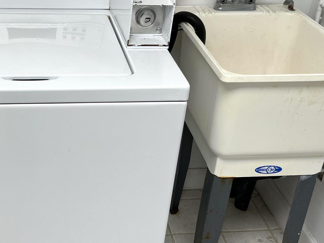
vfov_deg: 28.6
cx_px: 87
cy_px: 114
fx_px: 477
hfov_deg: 36.7
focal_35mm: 51
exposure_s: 1/120
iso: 64
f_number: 1.5
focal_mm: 5.7
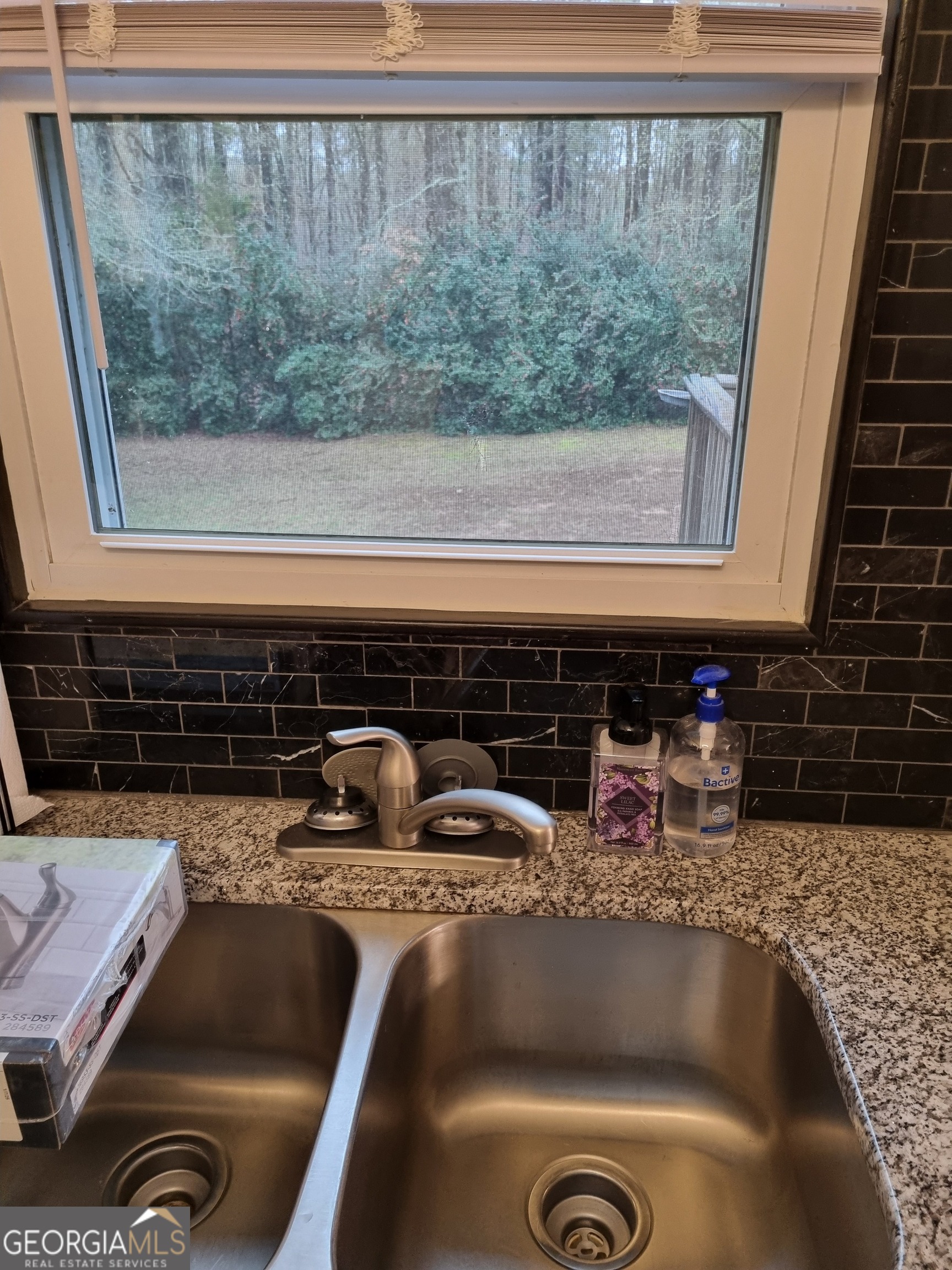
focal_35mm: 26
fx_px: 953
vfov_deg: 67.3
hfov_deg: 53.1
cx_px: 476
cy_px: 635
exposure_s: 1/40
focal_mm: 5.4
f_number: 1.8
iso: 400
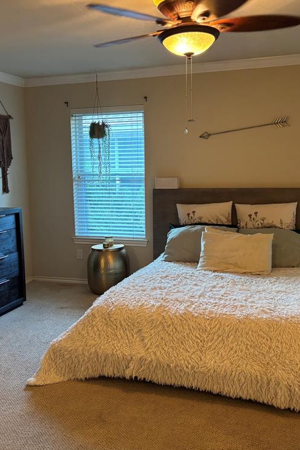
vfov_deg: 51.9
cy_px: 223
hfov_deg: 35.9
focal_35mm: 37
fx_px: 462
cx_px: 136
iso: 400
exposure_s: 1/60
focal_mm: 5.96
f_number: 1.6
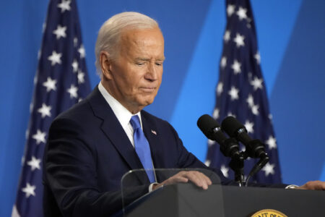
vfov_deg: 2.3
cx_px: 162
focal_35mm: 600
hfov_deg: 3.4
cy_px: 108
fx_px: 5416
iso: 5000
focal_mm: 400
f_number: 5.6
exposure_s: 1/250
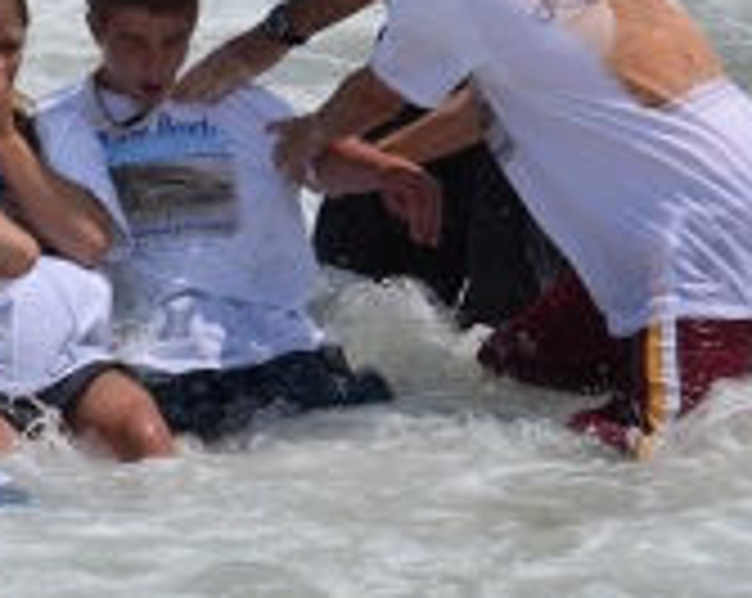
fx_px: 4888
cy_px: 4
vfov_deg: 7.0
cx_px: -27
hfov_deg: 8.7
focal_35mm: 220
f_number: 11
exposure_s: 1/250
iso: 100
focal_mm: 58
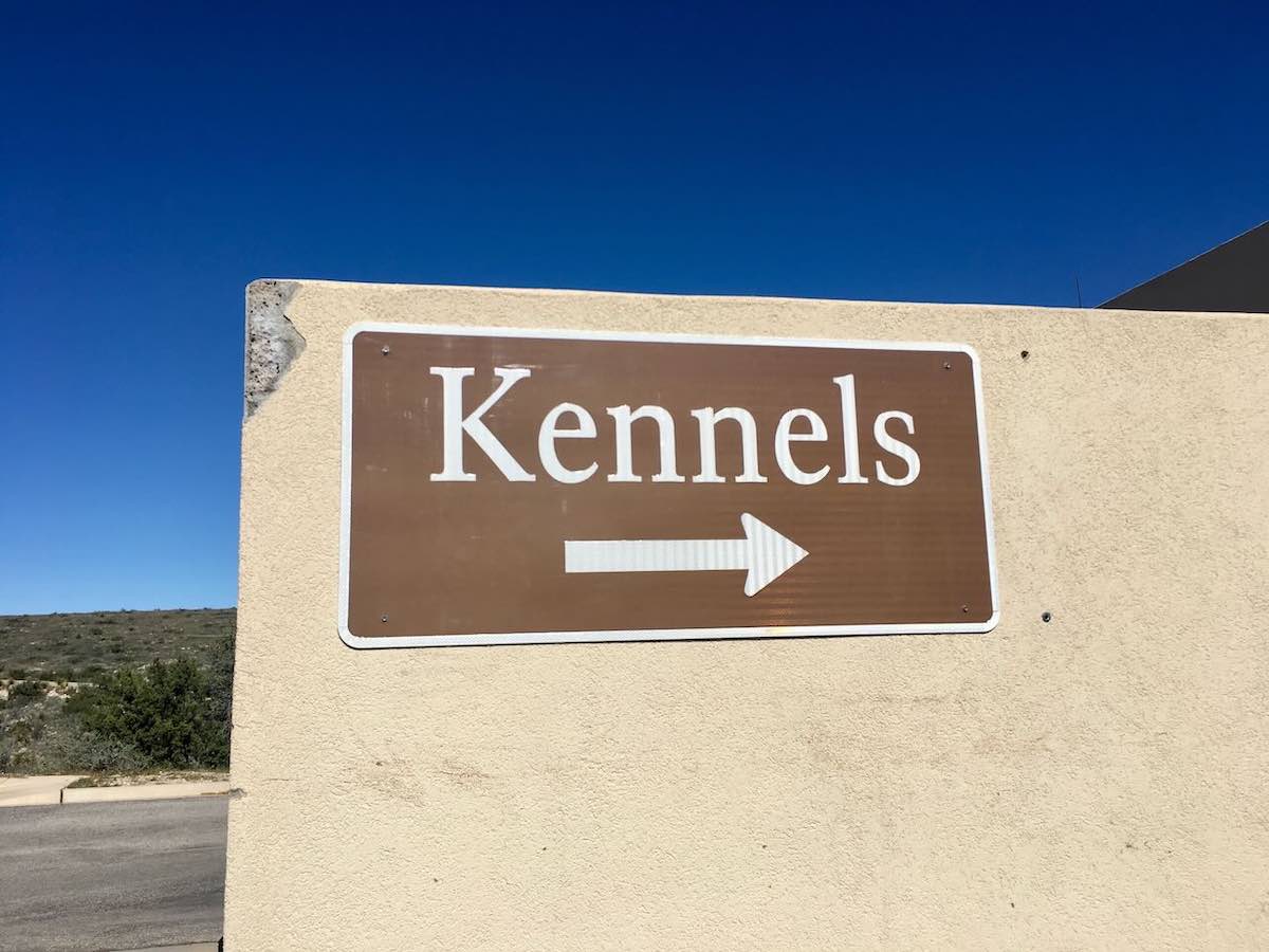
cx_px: 634
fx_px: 1063
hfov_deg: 61.7
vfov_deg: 48.2
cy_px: 476
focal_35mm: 29
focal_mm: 4.15
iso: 25
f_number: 2.2
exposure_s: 1/3205
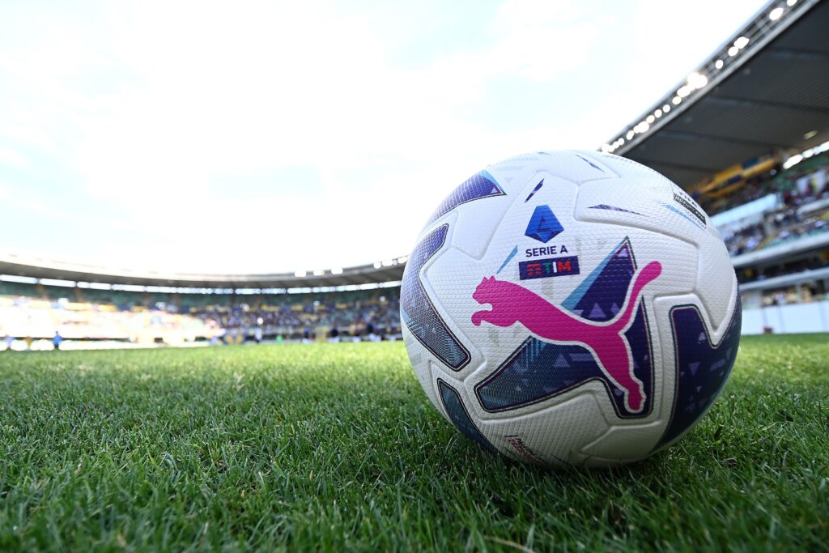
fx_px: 415
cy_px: 276
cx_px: 414
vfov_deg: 67.4
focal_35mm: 18
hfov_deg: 90.0
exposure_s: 1/1000
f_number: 4.5
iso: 640
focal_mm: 12
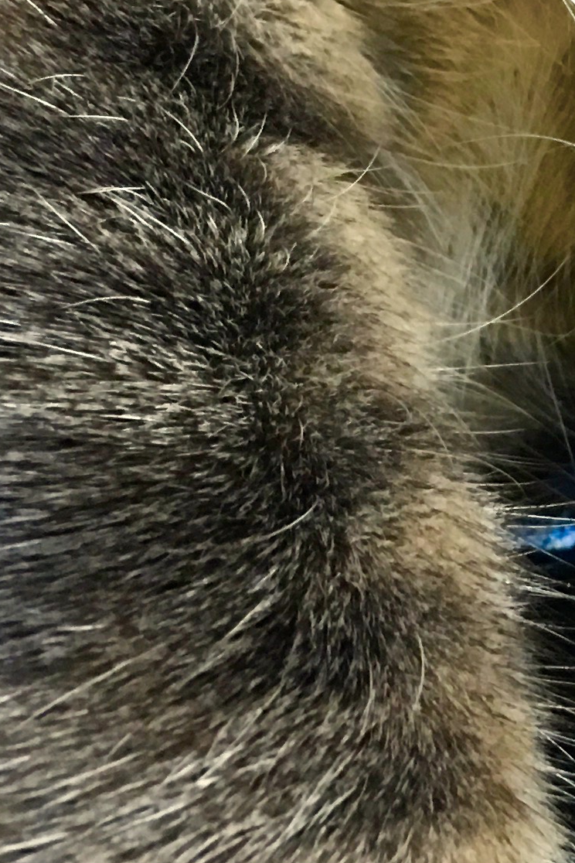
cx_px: 899
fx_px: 2611
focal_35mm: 109
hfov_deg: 11.9
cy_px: 97
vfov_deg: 18.5
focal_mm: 4.15
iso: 80
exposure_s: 1/15
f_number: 2.2
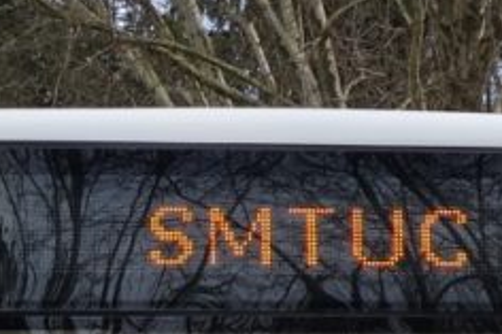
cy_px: 623
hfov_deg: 7.2
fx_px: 3929
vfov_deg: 4.8
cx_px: -251
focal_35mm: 282
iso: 100
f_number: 4
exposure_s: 1/400
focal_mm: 15.13
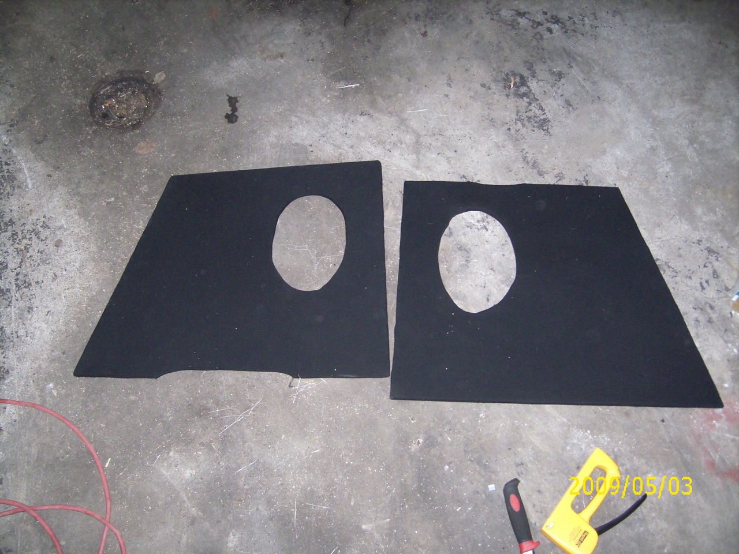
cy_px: 277
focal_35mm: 32
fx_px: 683
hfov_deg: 56.8
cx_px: 370
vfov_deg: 44.2
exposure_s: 1/30
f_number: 2.9
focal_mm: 5.99
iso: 200
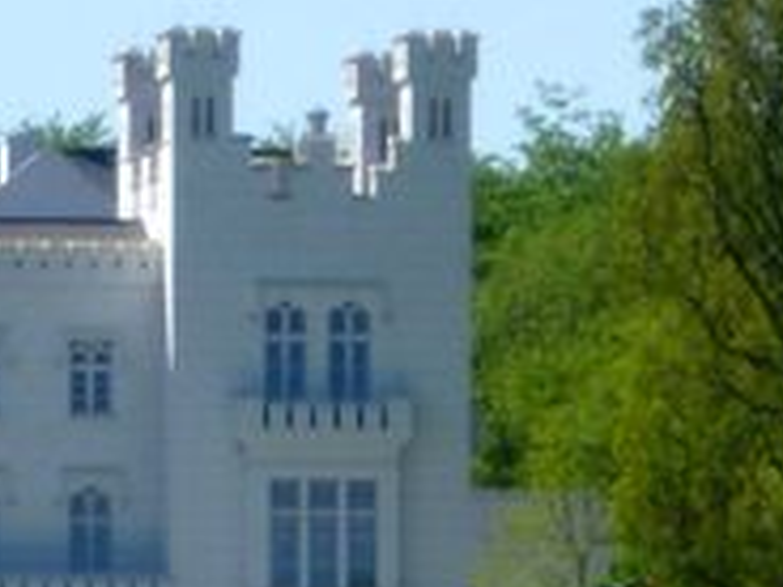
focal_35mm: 278
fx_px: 6288
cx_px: 0
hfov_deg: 7.1
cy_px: 328
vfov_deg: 5.3
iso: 160
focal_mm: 22.8
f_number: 5.9
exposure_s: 1/500
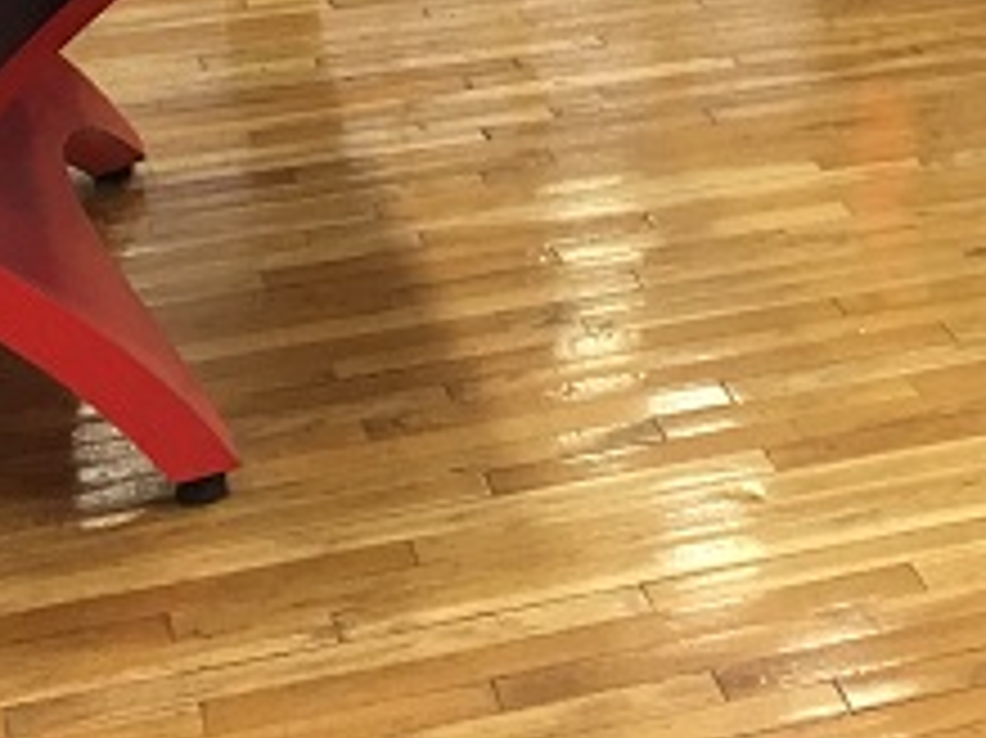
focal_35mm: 106
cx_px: 1175
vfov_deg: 12.7
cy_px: -608
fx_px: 3018
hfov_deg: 17.7
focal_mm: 4.15
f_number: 2.2
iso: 64
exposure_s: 1/17
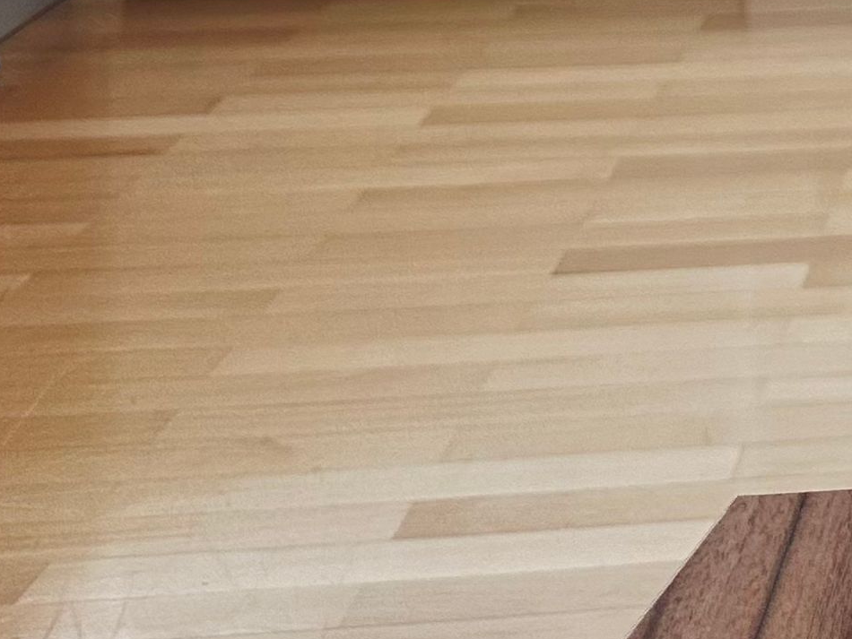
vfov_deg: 12.9
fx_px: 2487
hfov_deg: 15.9
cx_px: 1627
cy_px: -600
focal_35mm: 101
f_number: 1.78
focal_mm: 6.86
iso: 100
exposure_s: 1/121
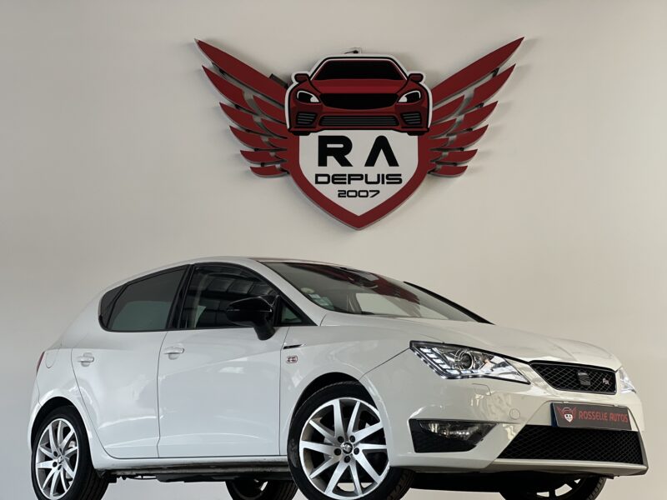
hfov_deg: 25.3
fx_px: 1484
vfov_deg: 19.1
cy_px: 250
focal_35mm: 77
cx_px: 334
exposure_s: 1/121
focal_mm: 9
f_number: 2.8
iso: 100
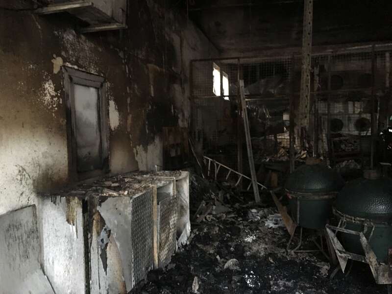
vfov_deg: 48.2
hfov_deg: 61.7
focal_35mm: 29
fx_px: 328
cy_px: 147
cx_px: 196
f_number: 2.2
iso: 500
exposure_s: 1/17
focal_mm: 4.15
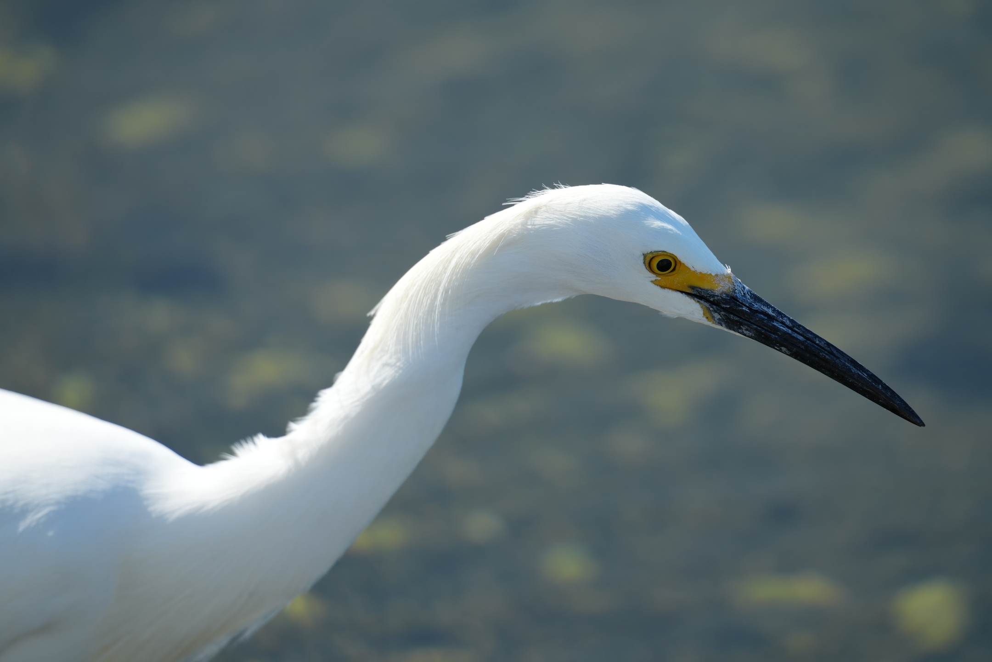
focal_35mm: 600
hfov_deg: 3.4
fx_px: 16532
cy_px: 331
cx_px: 496
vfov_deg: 2.3
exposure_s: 1/500
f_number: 5.6
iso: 250
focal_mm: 600
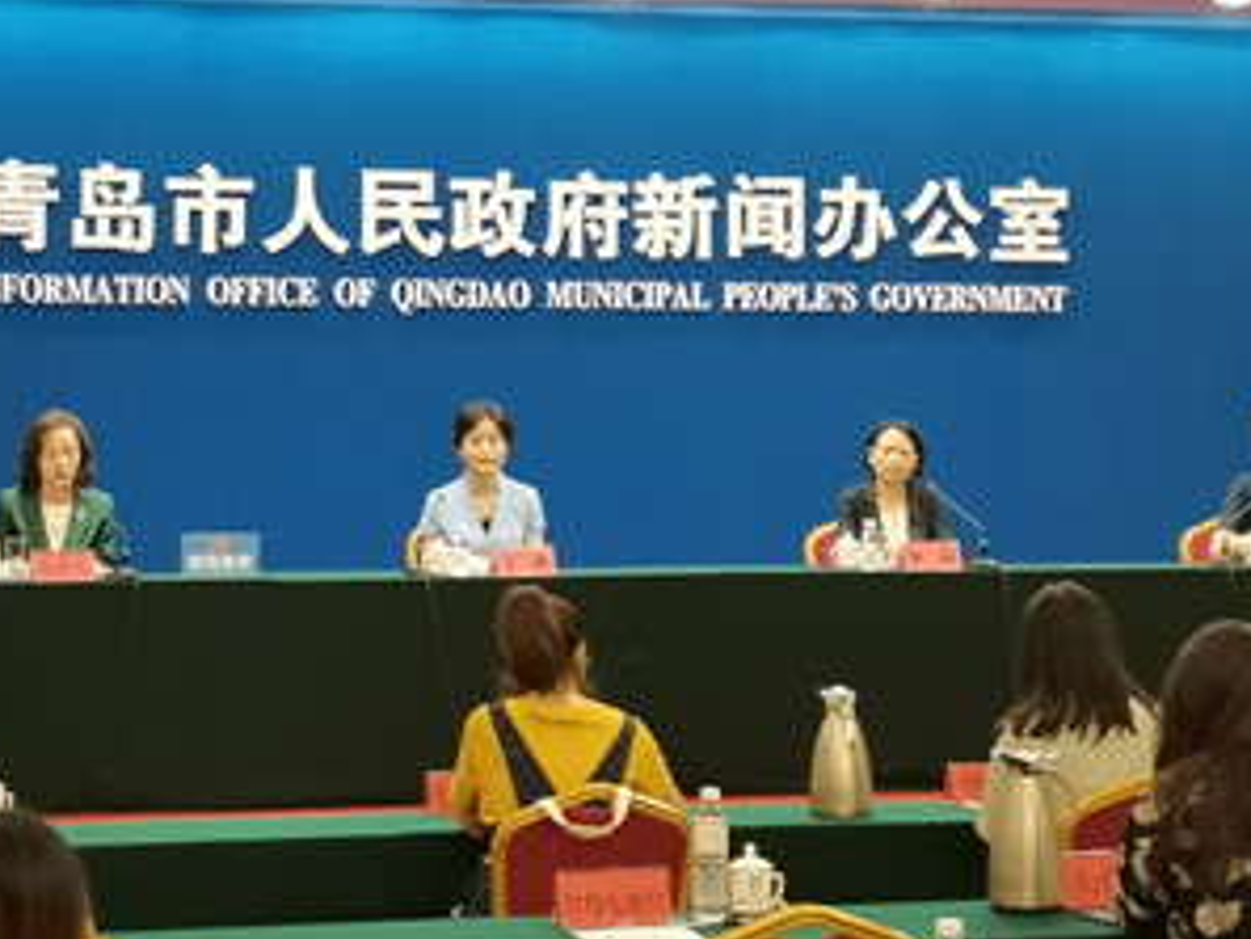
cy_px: 324
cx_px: 670
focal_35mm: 91
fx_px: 3290
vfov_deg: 16.2
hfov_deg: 21.5
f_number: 1.8
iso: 400
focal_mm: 5.58
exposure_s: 1/33.3
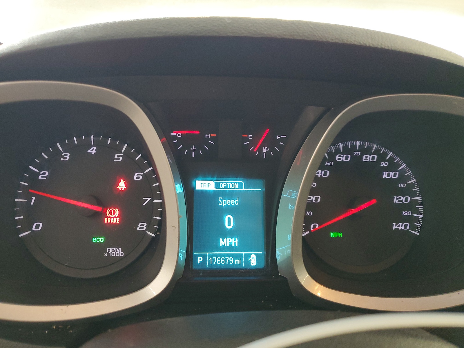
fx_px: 349
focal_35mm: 26
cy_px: 174
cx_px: 232
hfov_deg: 67.3
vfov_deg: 53.1
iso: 227
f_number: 1.5
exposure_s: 1/60.2
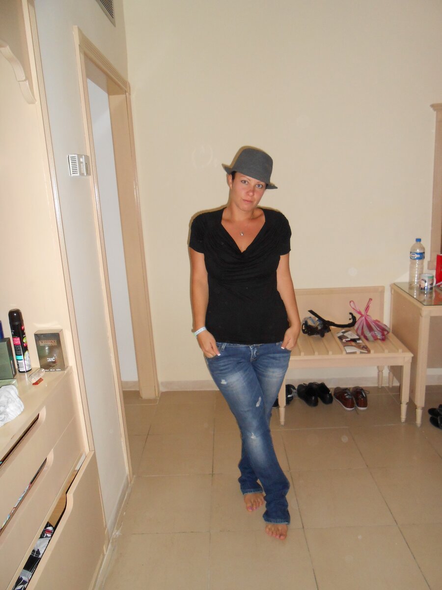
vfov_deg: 67.3
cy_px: 295
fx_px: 443
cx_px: 221
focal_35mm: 26
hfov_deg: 53.1
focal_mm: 4.6
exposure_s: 1/25
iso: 320
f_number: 3.5
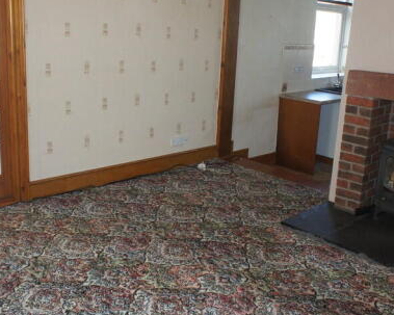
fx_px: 455
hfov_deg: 46.8
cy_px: 132
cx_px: 187
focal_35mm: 39
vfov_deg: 38.1
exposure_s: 1/100
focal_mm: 16
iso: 800
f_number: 7.1
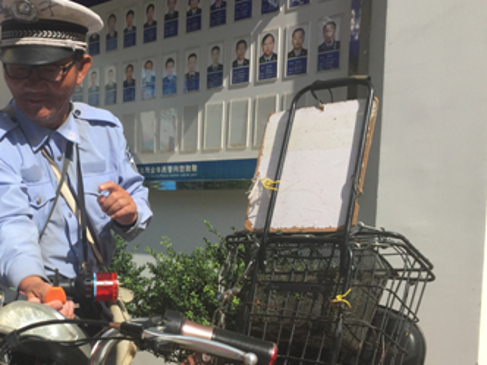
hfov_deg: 38.2
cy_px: 262
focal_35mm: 48
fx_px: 675
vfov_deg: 29.9
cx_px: 98
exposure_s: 1/2198
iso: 32
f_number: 2.2
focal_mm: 4.15
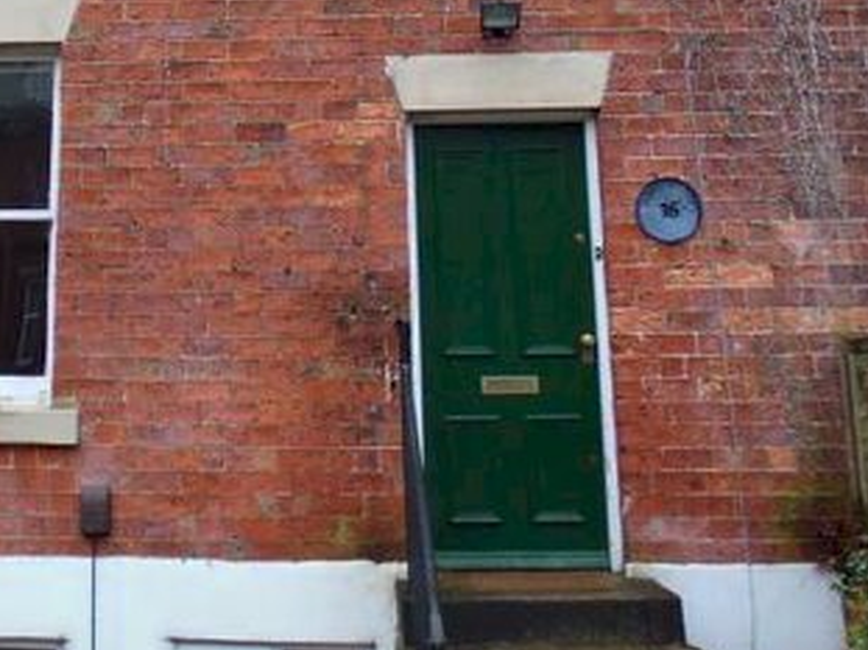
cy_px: 29
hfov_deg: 34.7
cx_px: 209
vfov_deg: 25.9
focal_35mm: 54
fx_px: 1354
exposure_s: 1/60
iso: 320
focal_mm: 4.3
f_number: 2.8
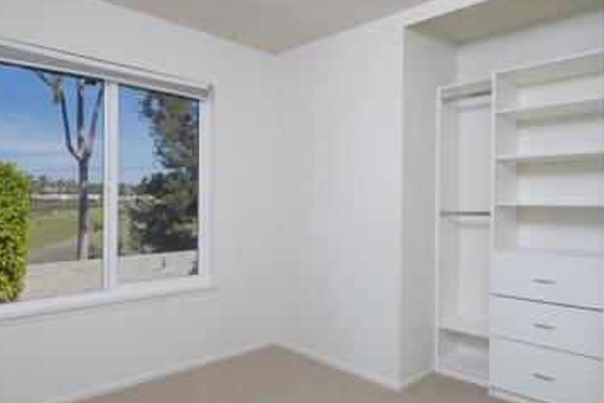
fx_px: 420
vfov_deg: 51.3
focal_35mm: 25
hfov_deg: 71.5
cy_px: 203
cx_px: 300
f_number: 8
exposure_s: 1/250
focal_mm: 14
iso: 320
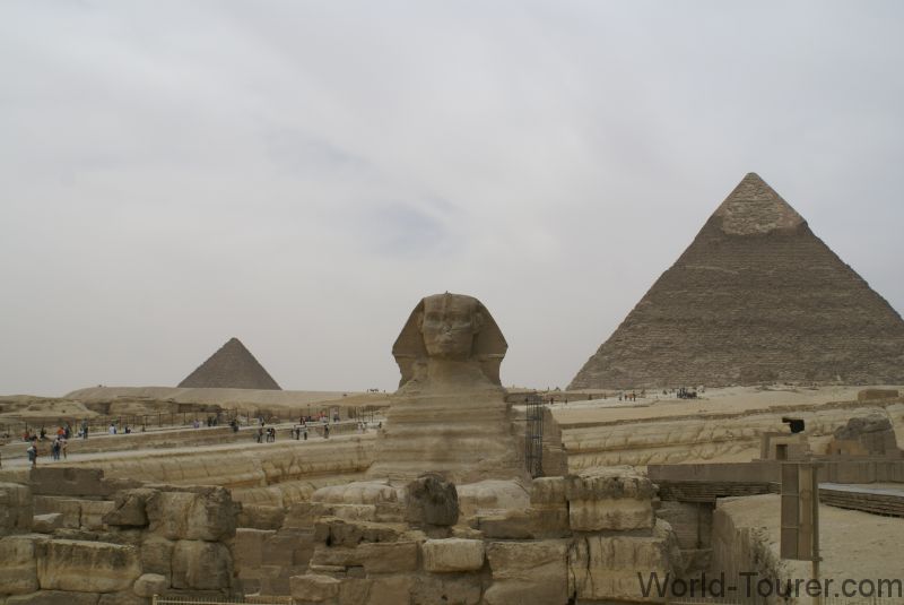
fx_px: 1319
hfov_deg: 37.8
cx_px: 452
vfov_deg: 25.8
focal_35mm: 52
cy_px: 302
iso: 100
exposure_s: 1/400
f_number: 9
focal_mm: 35
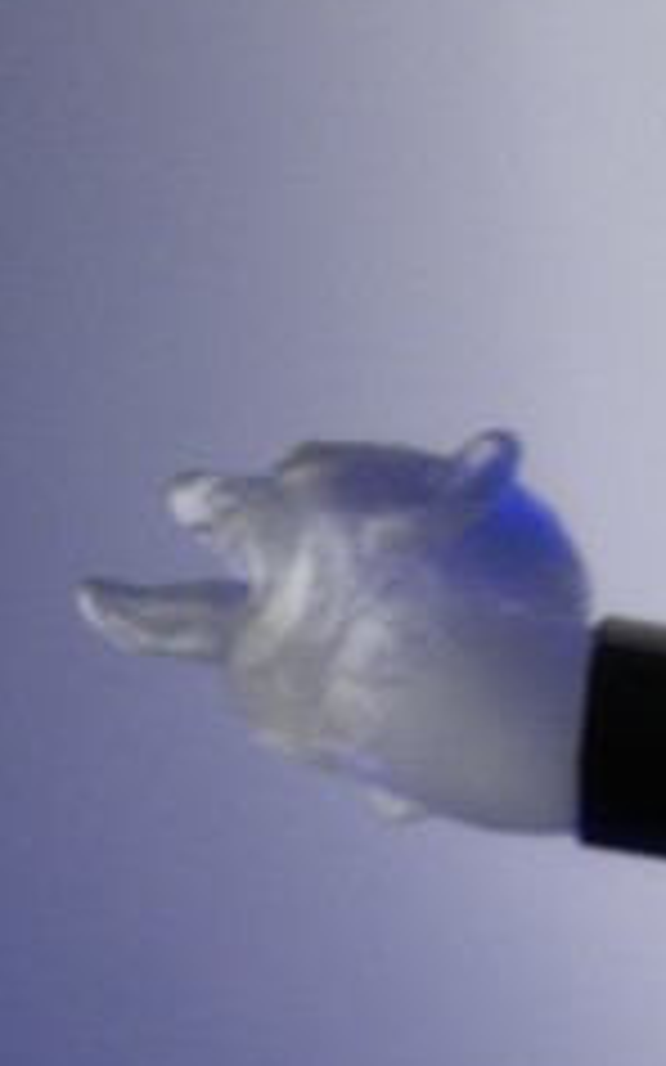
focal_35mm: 309
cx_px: 3056
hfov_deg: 3.9
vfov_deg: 6.5
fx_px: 8979
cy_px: 2334
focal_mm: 45
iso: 200
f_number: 3.5
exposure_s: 1/250
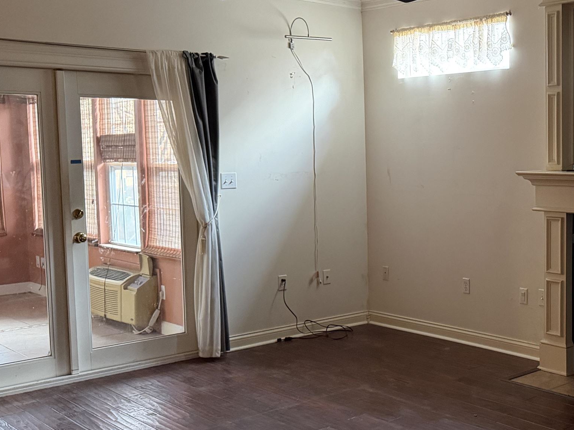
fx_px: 796
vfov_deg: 30.3
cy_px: 221
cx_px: 488
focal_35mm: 48
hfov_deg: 37.7
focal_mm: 6.76
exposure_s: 1/40
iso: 800
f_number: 1.78
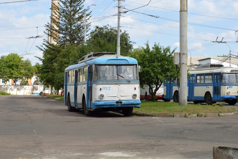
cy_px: 80
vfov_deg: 16.5
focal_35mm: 82
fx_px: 545
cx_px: 119
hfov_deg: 24.6
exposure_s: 1/640
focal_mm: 55
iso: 800
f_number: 13
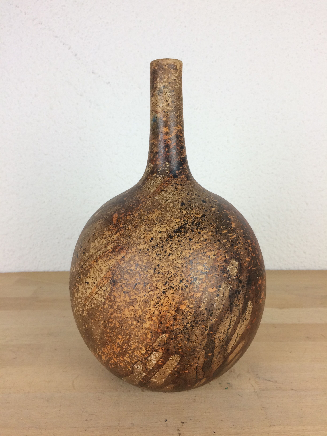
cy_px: 218
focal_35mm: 29
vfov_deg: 61.7
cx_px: 164
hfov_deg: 48.2
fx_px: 365
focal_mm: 4.15
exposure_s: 1/100
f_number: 2.2
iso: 64
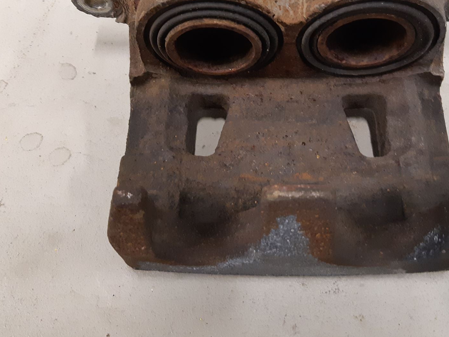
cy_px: 94
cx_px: 249
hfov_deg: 48.9
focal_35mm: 38
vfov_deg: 37.0
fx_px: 493
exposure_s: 1/50
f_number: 1.7
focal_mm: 3.93
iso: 320
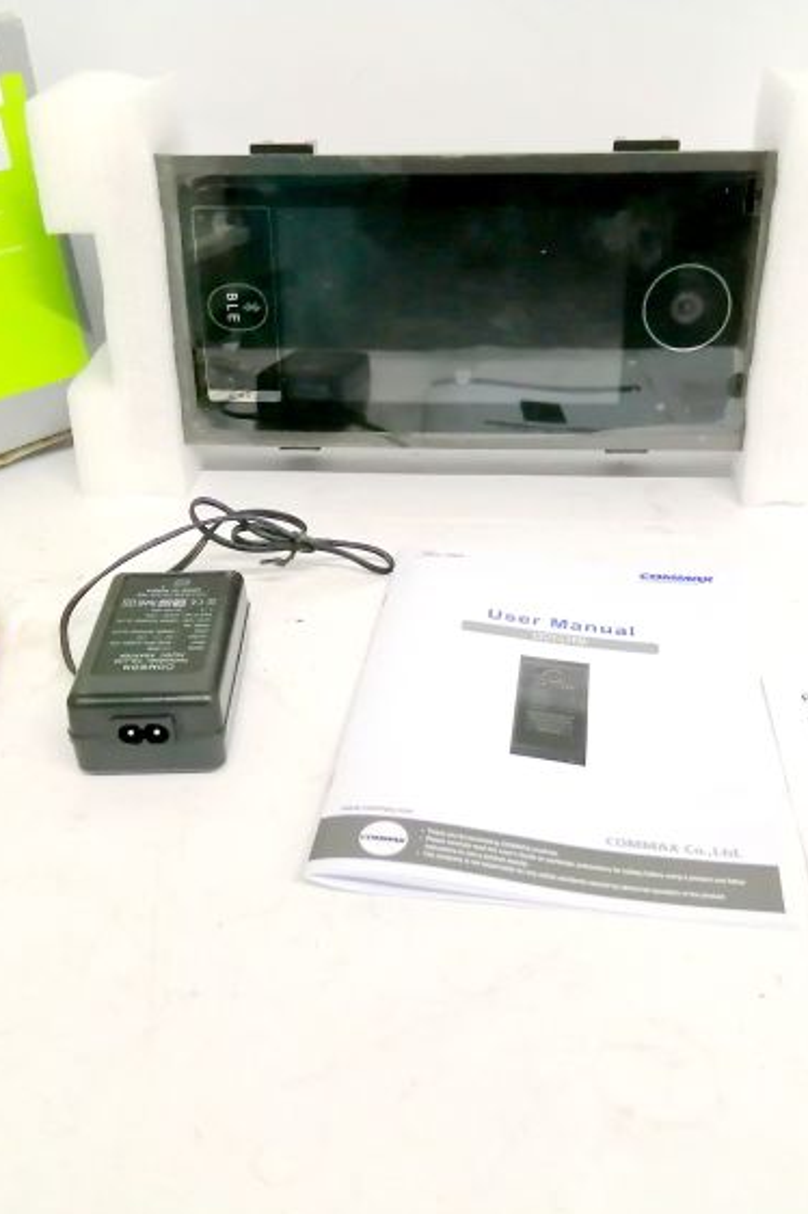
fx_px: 1247
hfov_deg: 35.9
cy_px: 621
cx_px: 402
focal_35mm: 37
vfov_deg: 51.9
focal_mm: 3.6
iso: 320
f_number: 1.8
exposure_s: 1/100
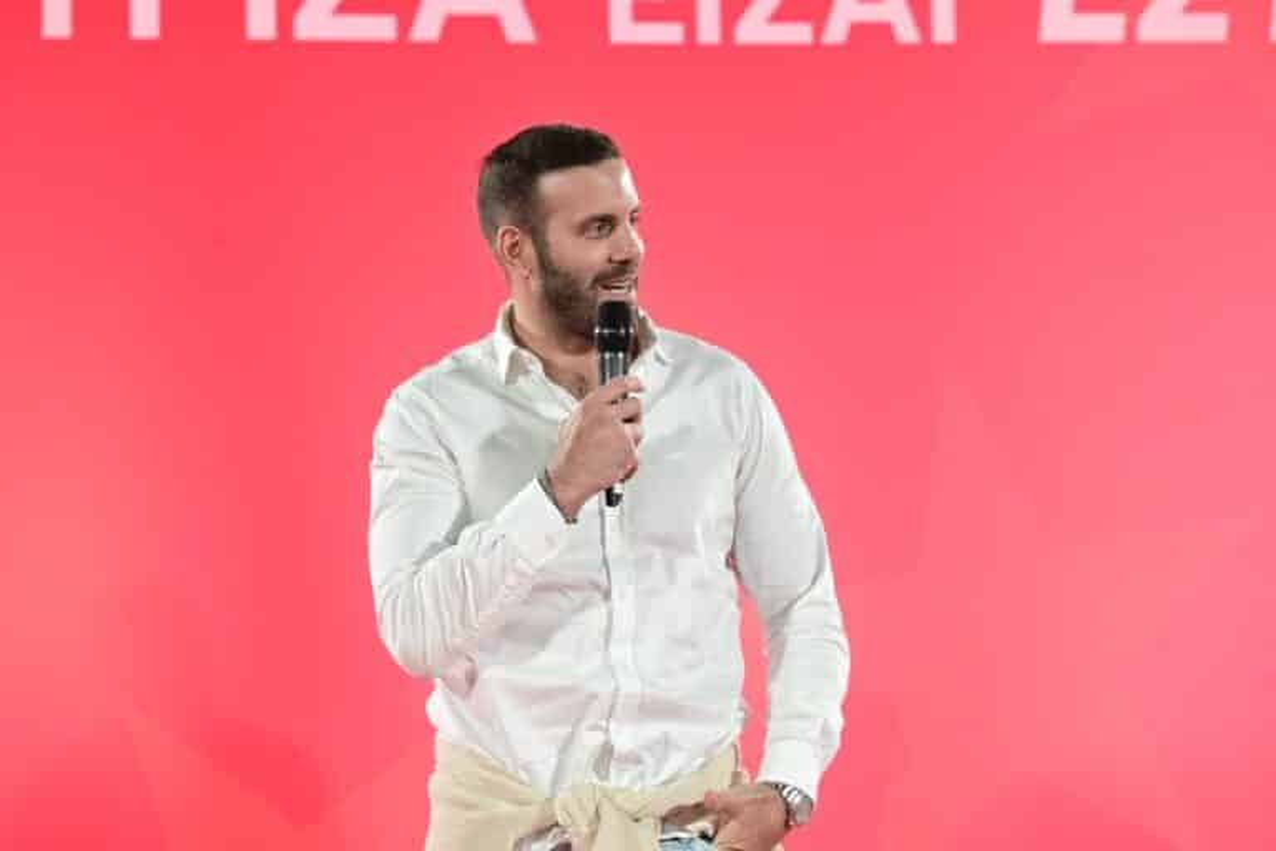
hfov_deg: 12.5
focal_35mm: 165
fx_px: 5848
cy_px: 426
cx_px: 638
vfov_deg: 8.3
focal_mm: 165
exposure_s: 1/60
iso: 1600
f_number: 6.3
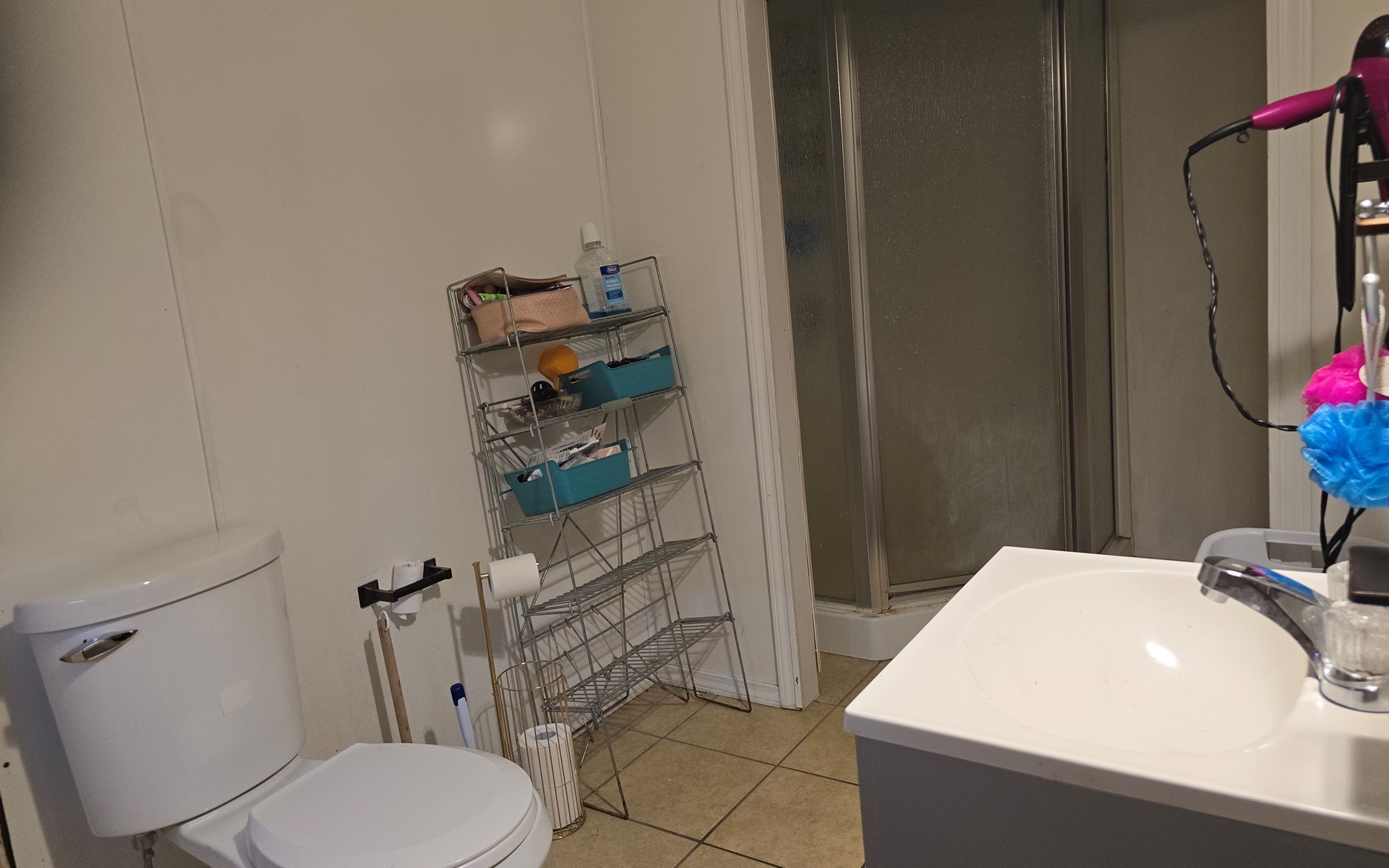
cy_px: 428
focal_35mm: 25
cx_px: 696
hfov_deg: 72.5
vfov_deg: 49.3
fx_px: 946
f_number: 1.7
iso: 250
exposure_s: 1/120
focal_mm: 6.3
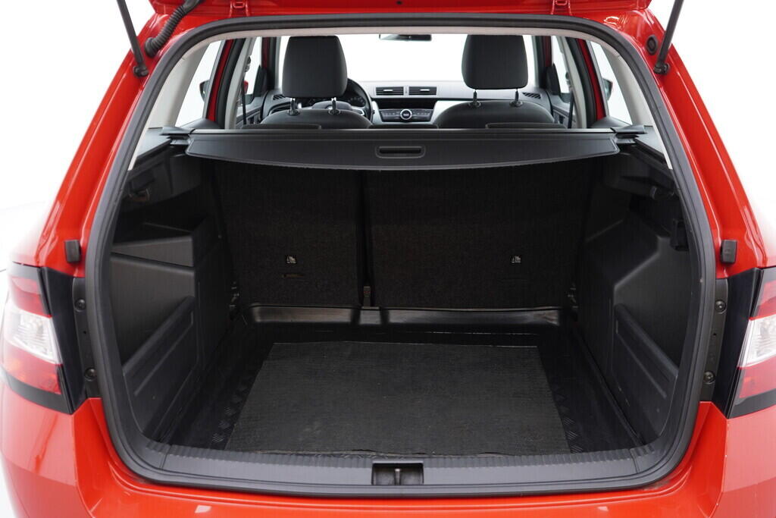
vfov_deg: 36.9
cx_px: 388
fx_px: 776
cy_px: 259
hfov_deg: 53.1
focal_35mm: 36
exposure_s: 1/40
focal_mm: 24
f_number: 2.8
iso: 200
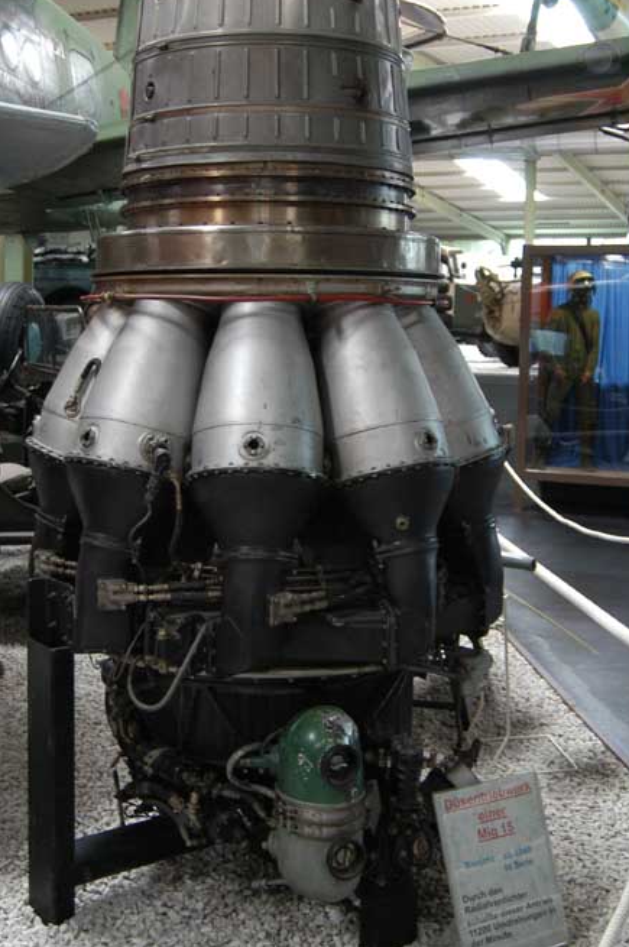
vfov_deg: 44.4
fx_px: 1156
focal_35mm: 44
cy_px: 398
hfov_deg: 30.4
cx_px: 289
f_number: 3.5
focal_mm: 24
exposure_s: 1/40
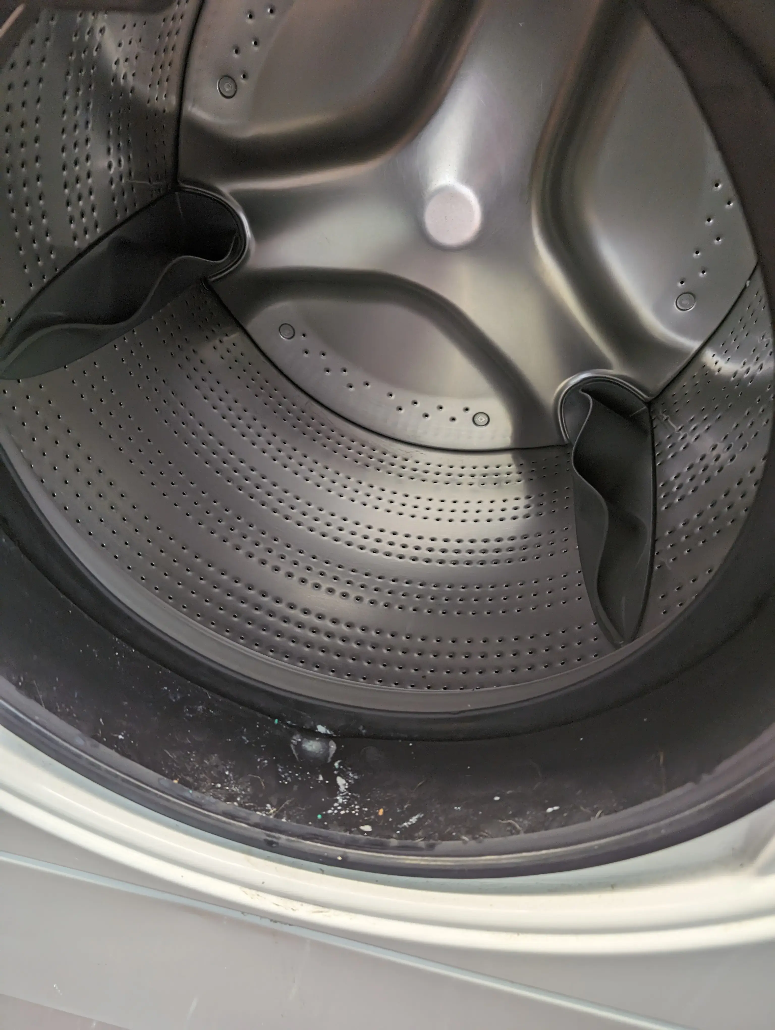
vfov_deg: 71.5
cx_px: 388
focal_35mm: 24
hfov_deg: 56.9
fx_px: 715
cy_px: 515
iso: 225
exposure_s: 1/120
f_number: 1.68
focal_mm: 6.9
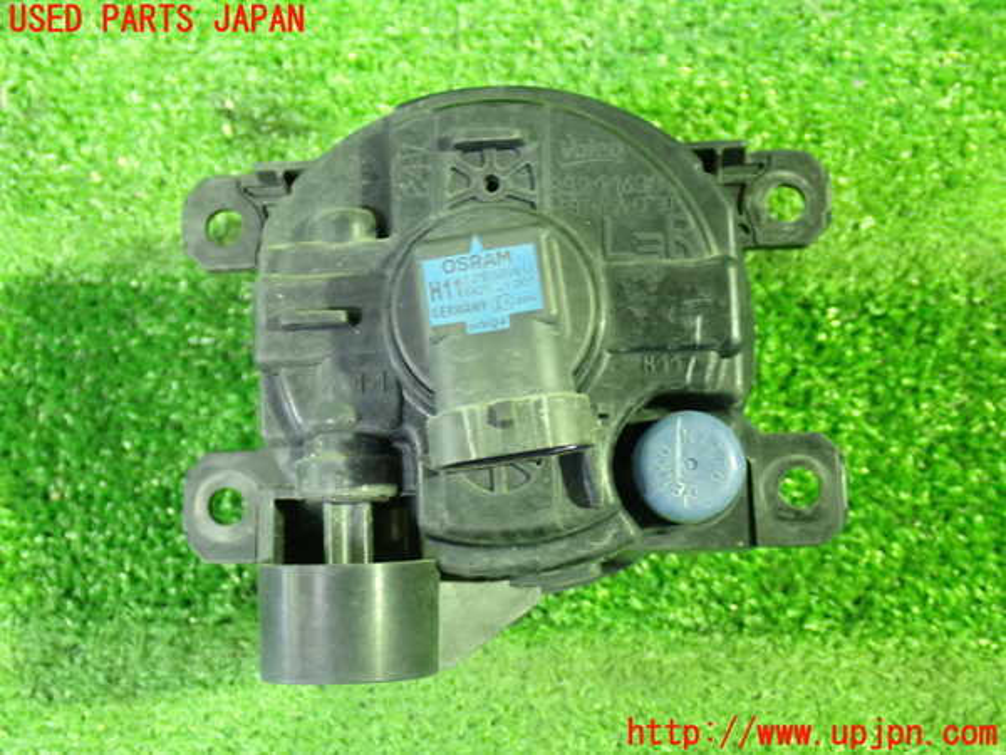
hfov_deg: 40.4
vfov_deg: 30.9
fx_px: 1366
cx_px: 503
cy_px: 378
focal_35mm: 47
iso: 1000
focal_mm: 8.4
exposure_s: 1/13
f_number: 3.1
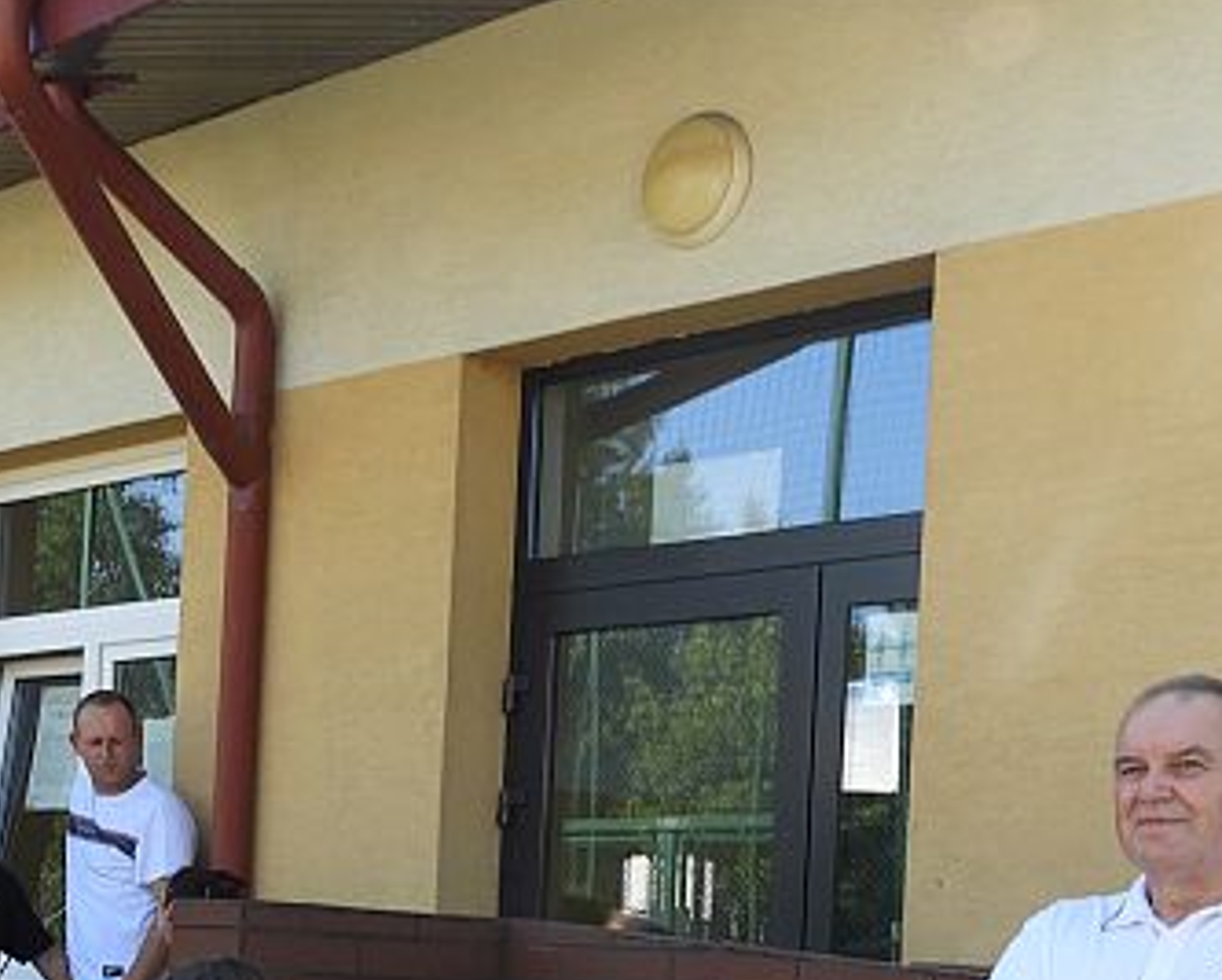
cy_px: 976
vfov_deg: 20.6
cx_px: 147
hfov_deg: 25.6
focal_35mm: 72
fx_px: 2606
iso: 100
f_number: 3.3
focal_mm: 4.3
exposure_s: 1/250
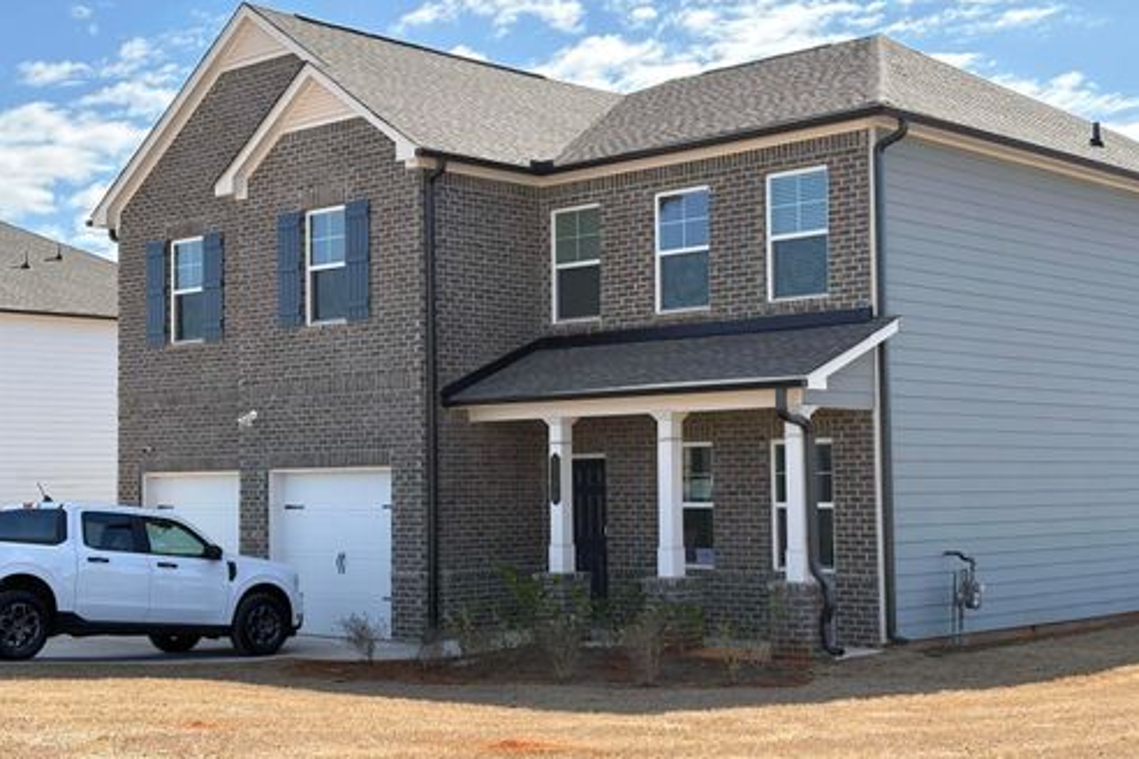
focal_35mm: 55
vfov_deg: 24.6
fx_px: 1740
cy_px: 378
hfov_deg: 36.2
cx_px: 576
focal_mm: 5.96
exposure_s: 1/1848
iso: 50
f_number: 1.6
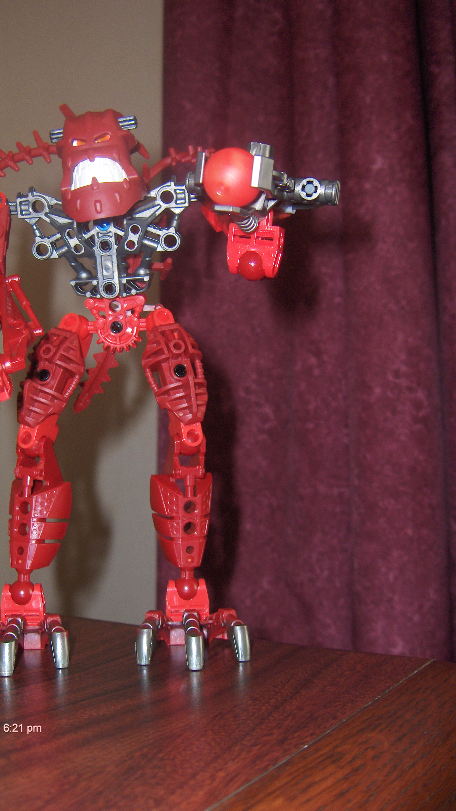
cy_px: 402
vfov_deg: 47.4
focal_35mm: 43
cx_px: 194
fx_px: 924
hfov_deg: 27.7
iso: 100
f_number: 2.8
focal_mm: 8
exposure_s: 1/60
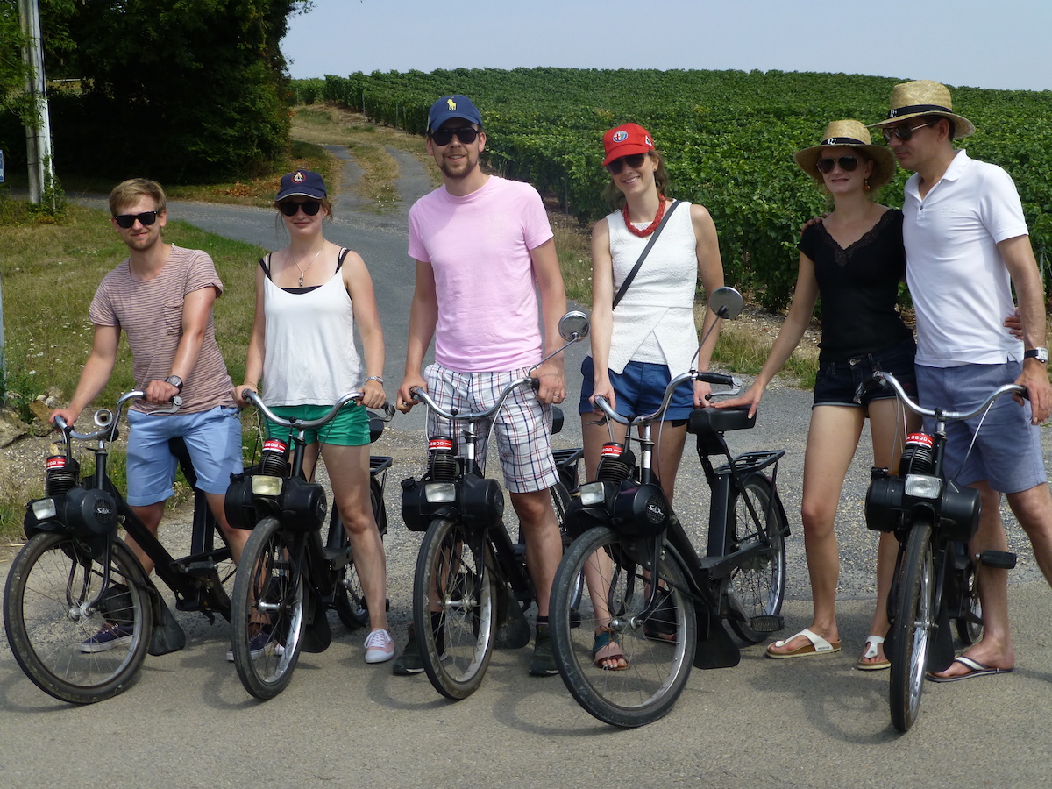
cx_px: 526
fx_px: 1611
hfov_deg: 36.2
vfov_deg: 27.5
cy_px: 394
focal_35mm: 53
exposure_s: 1/800
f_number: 4.4
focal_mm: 9
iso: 100
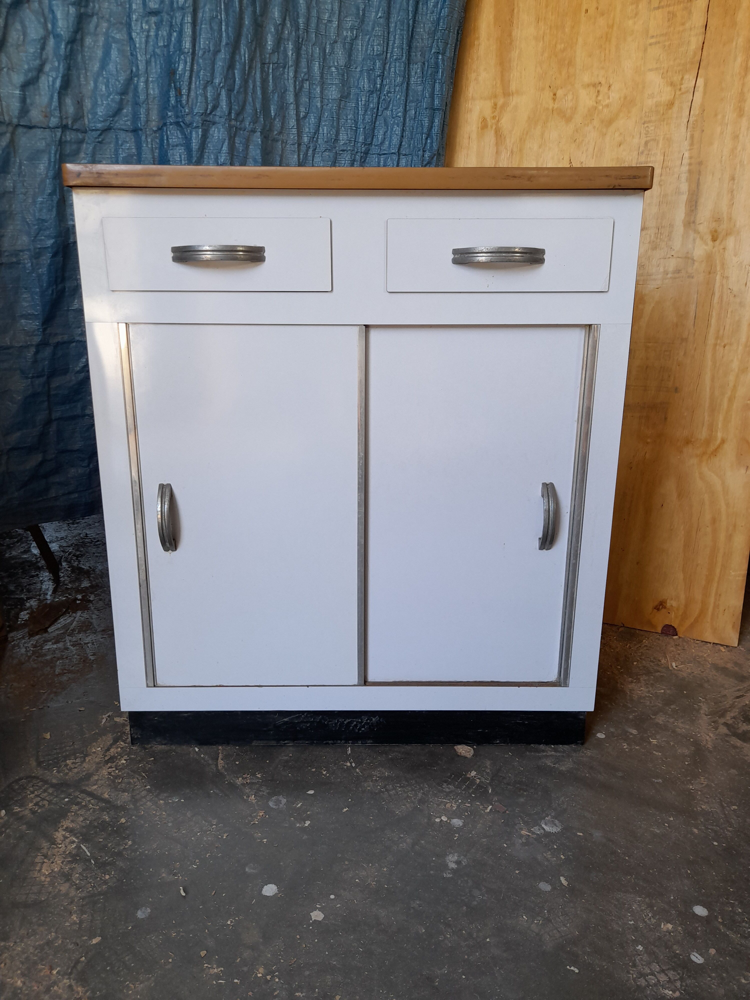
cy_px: 500
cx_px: 375
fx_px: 722
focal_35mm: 25
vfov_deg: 69.4
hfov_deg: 54.9
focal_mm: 4.6
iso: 64
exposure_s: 1/60
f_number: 2
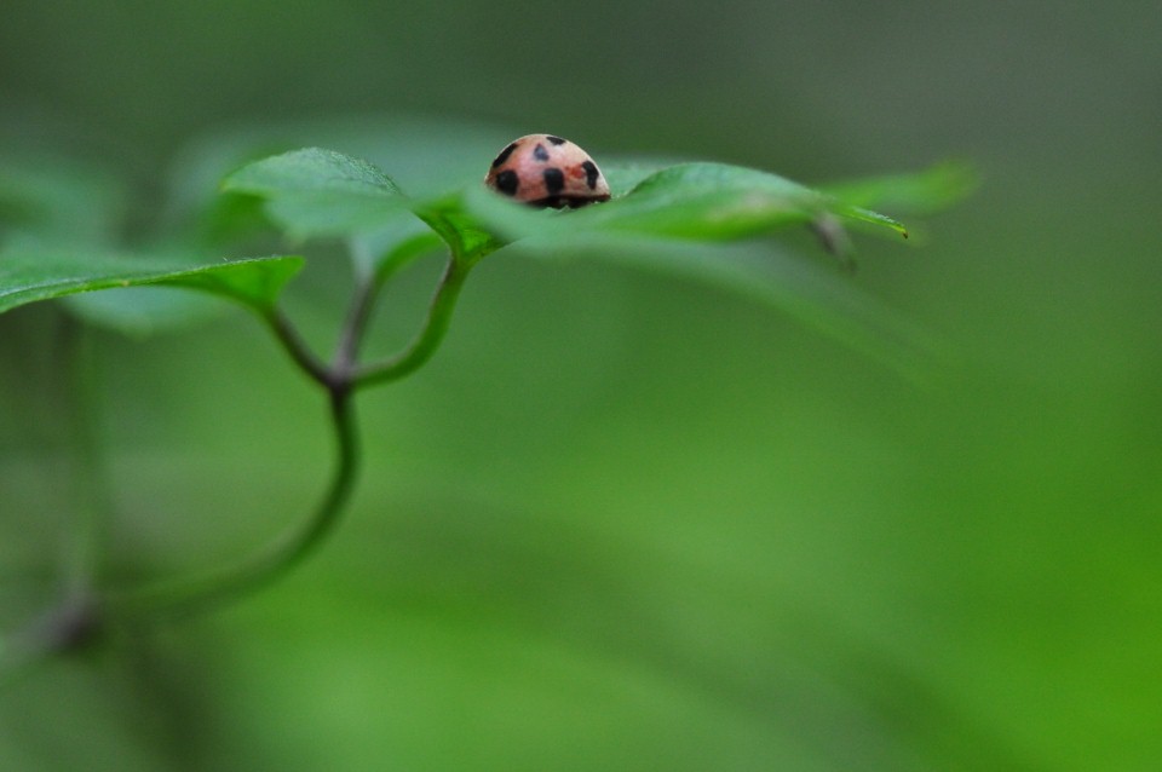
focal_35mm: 158
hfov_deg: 13.1
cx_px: 581
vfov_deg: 8.7
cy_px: 386
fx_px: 5078
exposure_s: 1/400
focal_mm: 105
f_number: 8
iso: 800
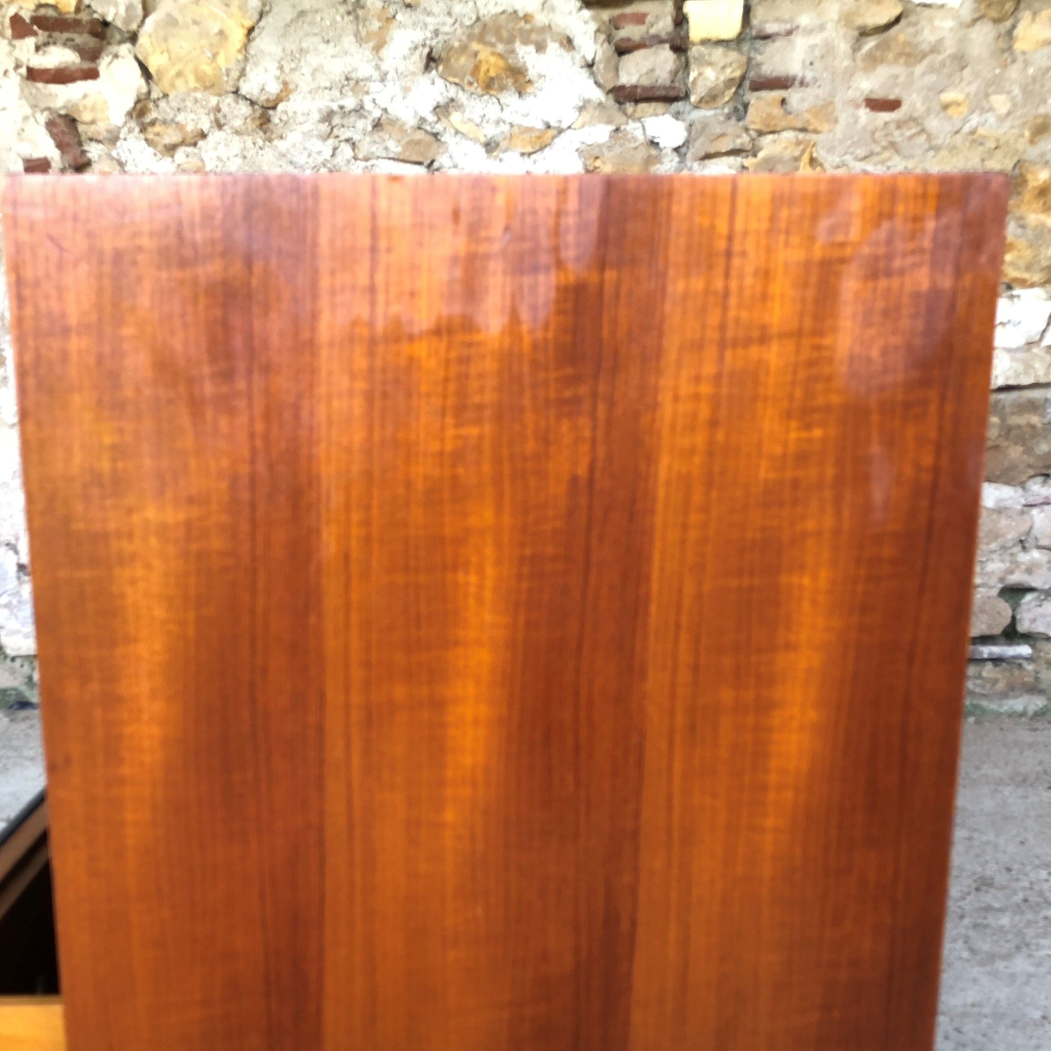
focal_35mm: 37
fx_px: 1271
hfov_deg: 44.8
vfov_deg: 44.3
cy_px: 699
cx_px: 464
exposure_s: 1/30
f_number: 1.8
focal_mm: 3.99
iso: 32
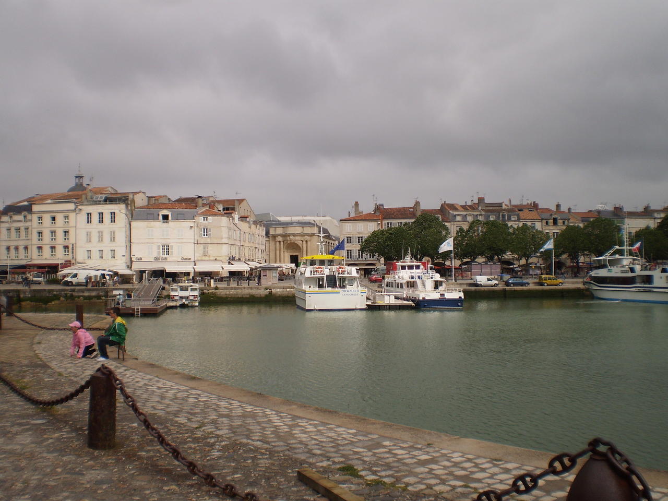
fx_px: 695
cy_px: 250
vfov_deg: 39.7
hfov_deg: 51.4
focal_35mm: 36
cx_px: 334
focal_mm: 6.3
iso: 64
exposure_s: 1/1000
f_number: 4.6
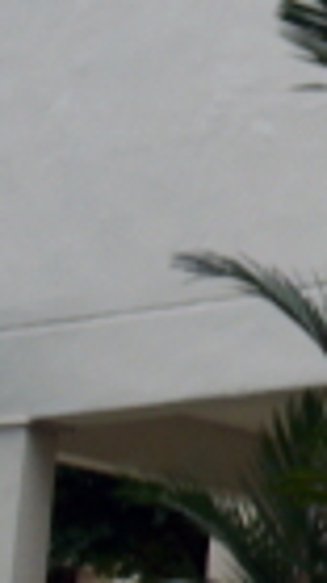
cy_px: 147
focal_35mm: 159
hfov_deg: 7.3
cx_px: 713
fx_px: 2455
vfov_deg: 13.5
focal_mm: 6.2
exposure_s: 1/60
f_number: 5.6
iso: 80
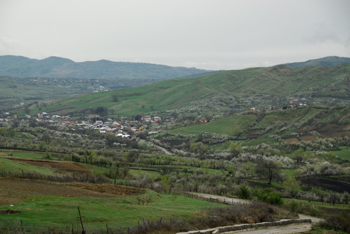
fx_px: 1022
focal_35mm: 105
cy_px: 117
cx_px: 175
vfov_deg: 13.1
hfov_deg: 19.4
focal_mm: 70
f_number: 6.7
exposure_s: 1/400
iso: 400
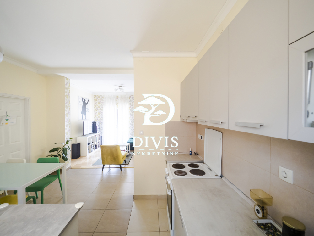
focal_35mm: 14
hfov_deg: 102.1
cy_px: 118
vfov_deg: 85.7
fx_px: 127
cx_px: 157
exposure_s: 1/20
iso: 400
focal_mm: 7
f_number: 4
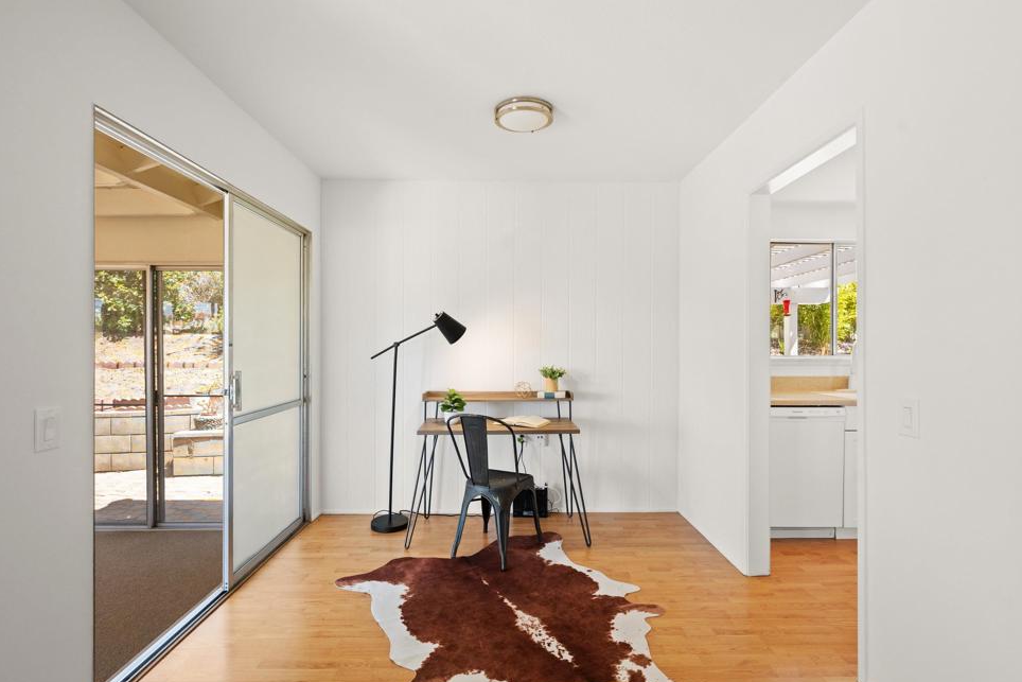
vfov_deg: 70.5
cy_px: 344
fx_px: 483
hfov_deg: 93.3
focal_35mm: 17
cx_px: 506
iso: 640
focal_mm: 16
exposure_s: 1/50
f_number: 6.3
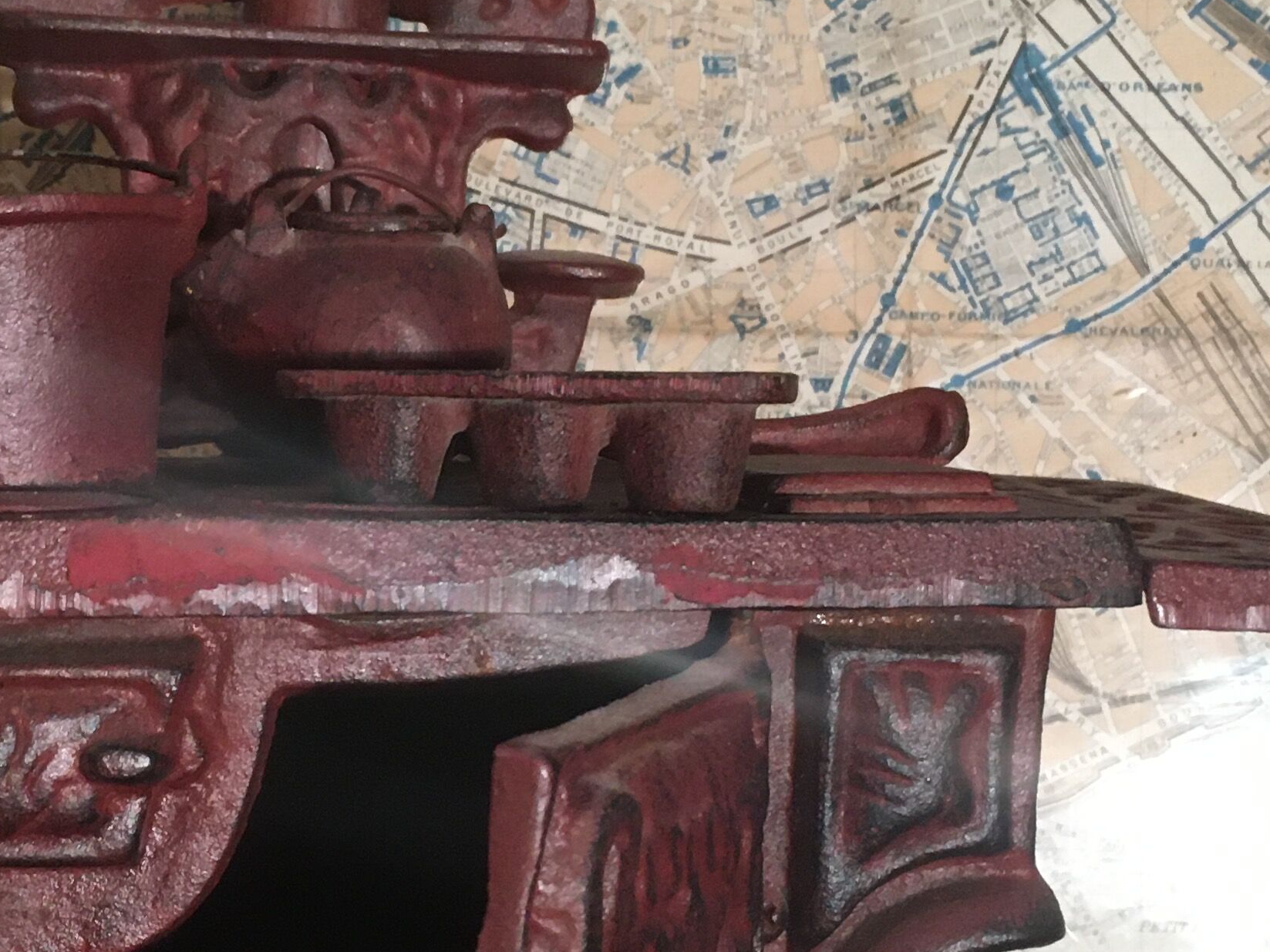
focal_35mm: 71
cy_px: 536
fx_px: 2605
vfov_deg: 20.7
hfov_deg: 27.2
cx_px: 395
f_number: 2.2
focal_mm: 4.15
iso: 200
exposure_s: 1/33
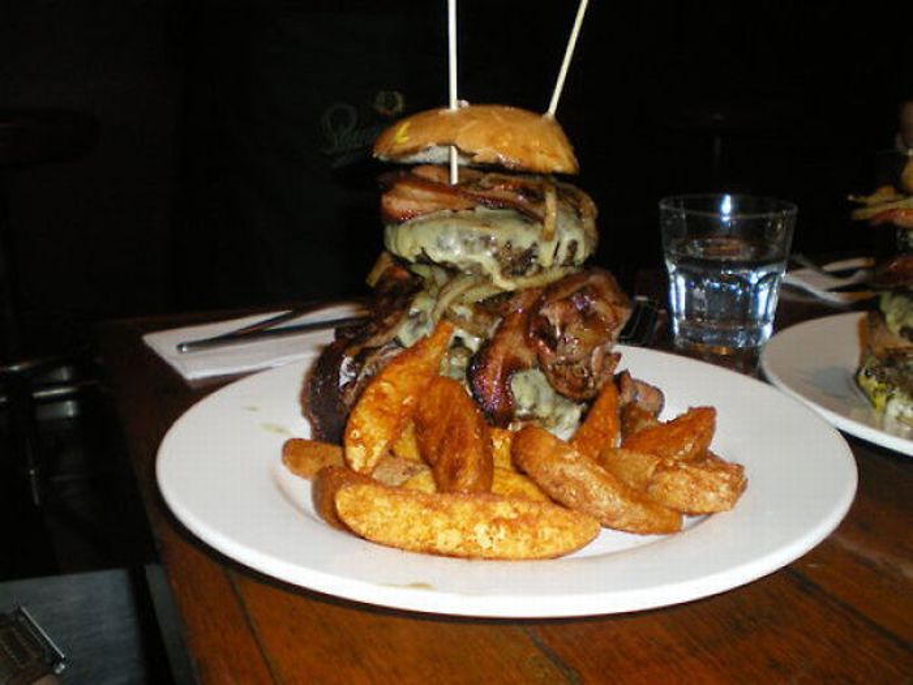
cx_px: 456
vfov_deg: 37.7
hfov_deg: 49.0
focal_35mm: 38
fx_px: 1002
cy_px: 342
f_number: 3.1
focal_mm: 6.3
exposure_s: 1/50
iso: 400
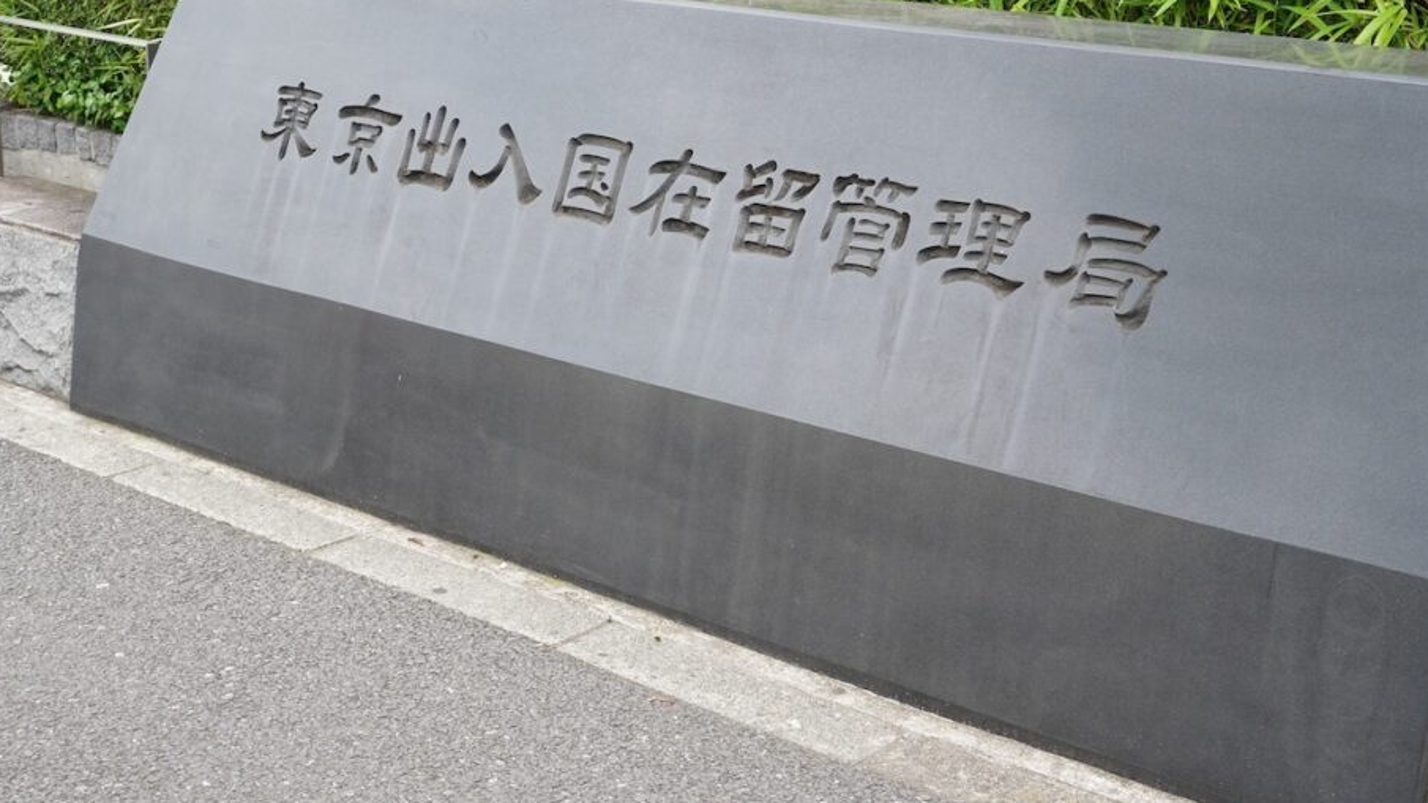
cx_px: 738
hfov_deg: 40.6
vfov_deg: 23.5
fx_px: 1931
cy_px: 373
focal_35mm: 51
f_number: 6.3
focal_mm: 43
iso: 400
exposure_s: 1/200
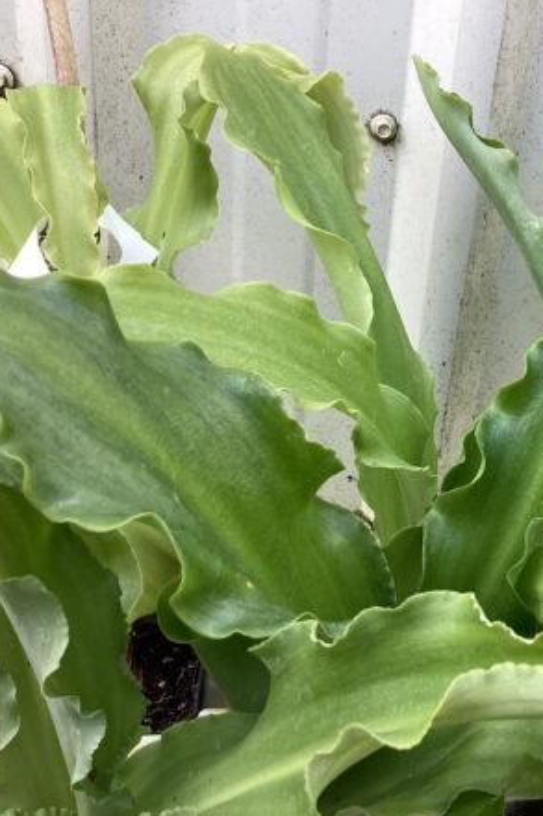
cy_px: 410
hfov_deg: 29.4
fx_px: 996
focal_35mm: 44
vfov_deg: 44.5
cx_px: 474
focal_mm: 3.3
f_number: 2.4
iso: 25
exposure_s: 1/120
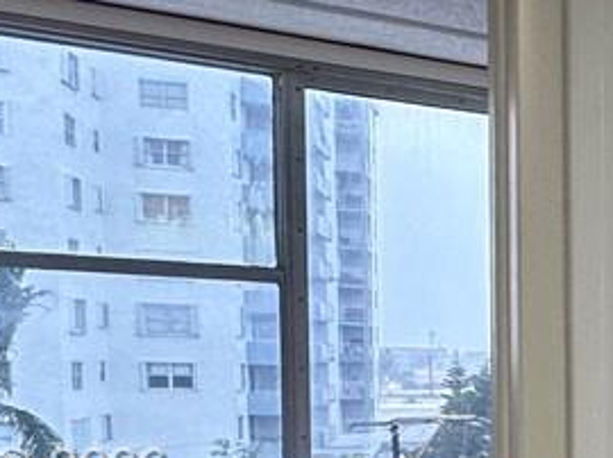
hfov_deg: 16.7
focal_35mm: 83
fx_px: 1469
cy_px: 472
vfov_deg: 17.3
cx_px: 1276
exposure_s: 1/120
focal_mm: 2.22
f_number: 2.2
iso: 100
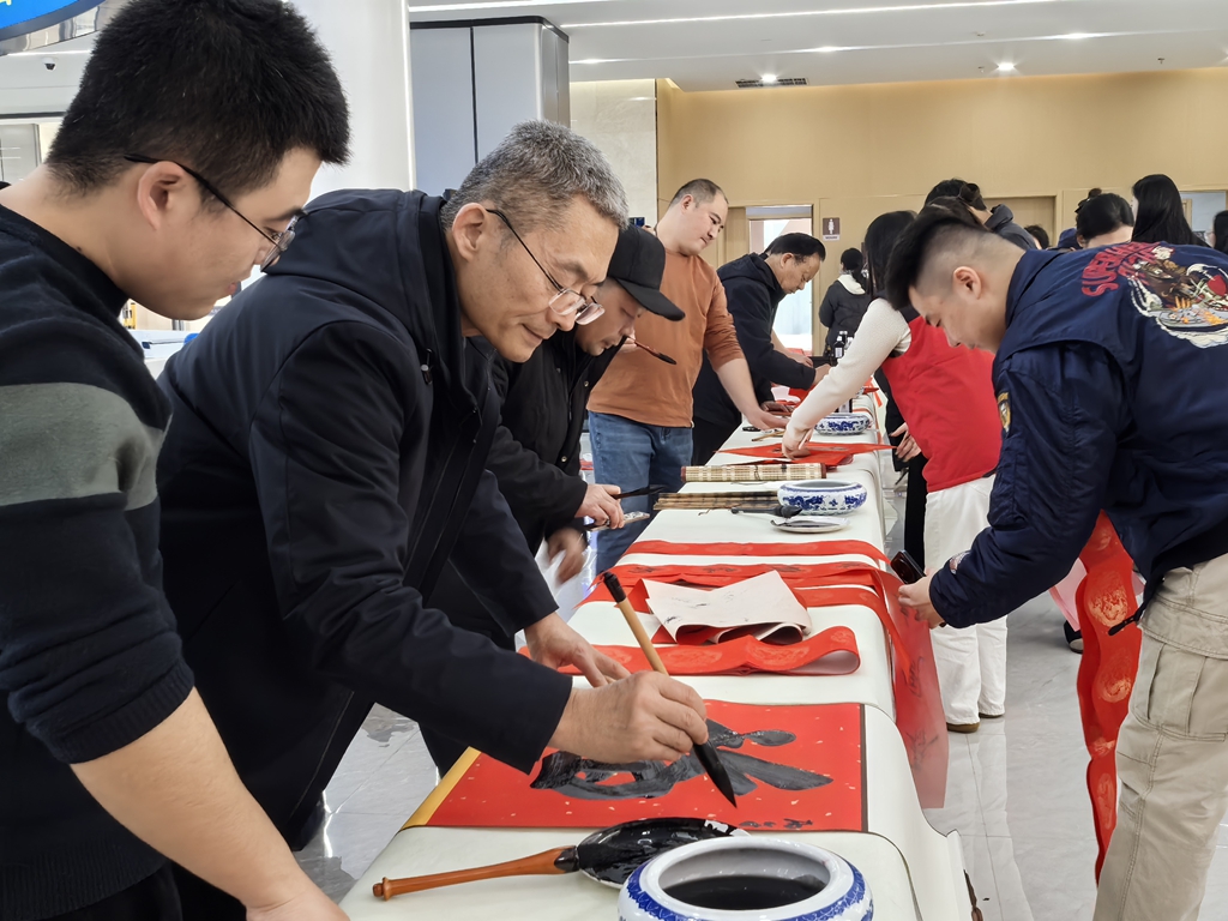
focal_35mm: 41
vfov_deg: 35.1
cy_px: 460
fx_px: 1454
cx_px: 614
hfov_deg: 45.8
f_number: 4
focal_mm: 5.75
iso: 320
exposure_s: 1/33.3
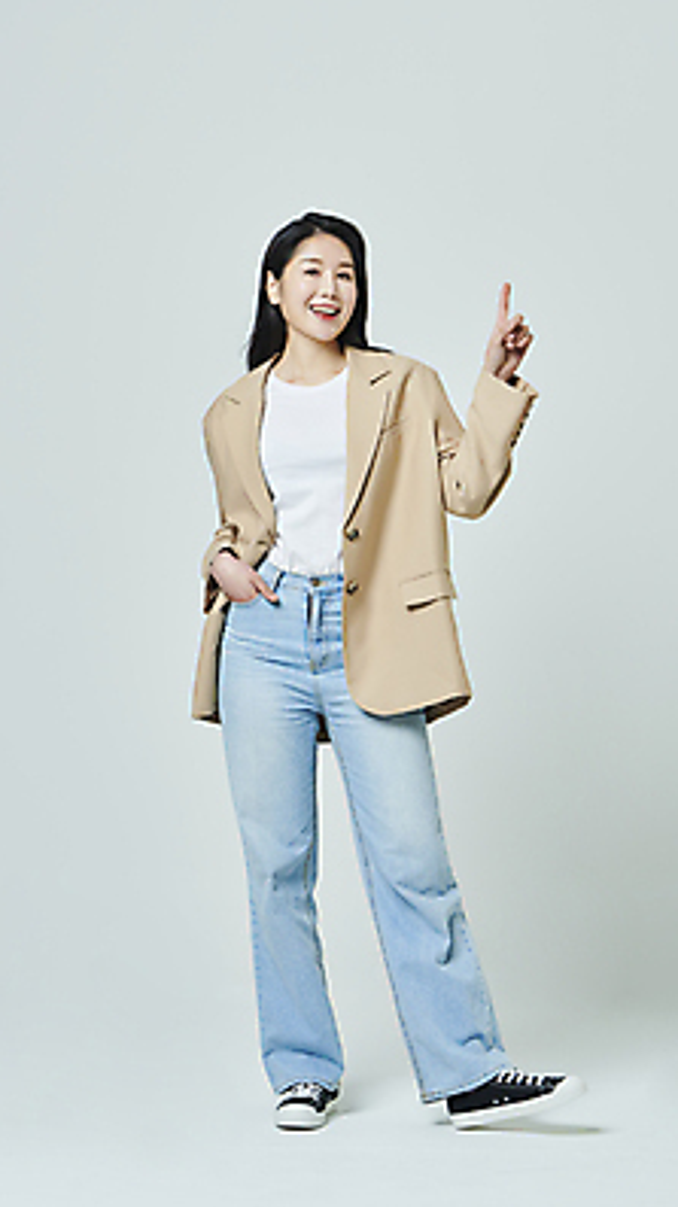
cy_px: 602
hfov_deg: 16.3
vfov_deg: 28.6
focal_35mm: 74
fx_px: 2368
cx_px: 354
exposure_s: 1/125
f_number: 11
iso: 100
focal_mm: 70
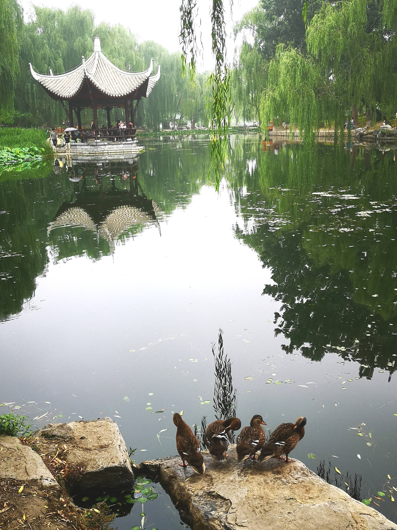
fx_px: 550
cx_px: 198
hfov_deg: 39.7
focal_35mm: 36
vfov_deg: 51.4
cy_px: 265
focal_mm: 5.58
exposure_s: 1/100
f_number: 1.8
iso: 80
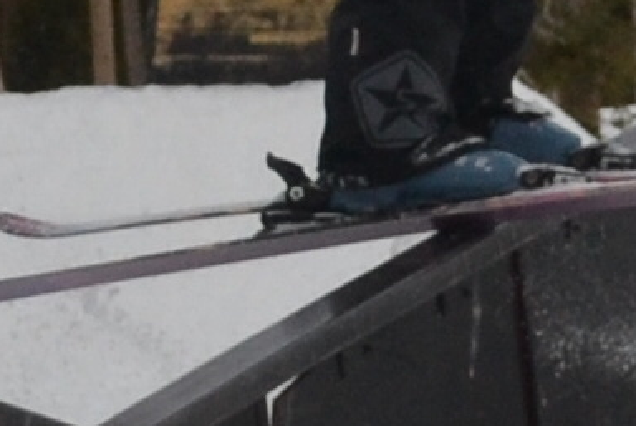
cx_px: 192
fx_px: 2830
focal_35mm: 160
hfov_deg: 12.8
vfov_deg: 8.6
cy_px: 0
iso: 400
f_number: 4.8
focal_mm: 32
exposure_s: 1/1000
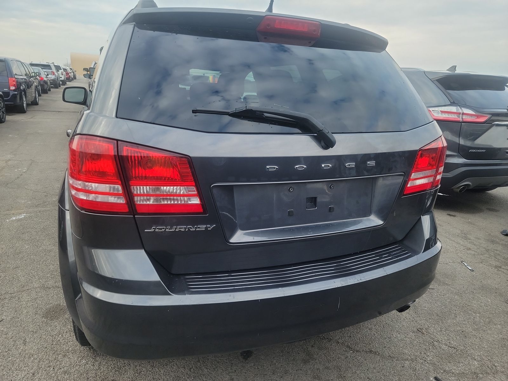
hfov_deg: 71.6
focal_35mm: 24
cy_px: 190
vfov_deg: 56.8
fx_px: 352
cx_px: 254
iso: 52
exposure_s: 1/119
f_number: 1.8
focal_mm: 6.7
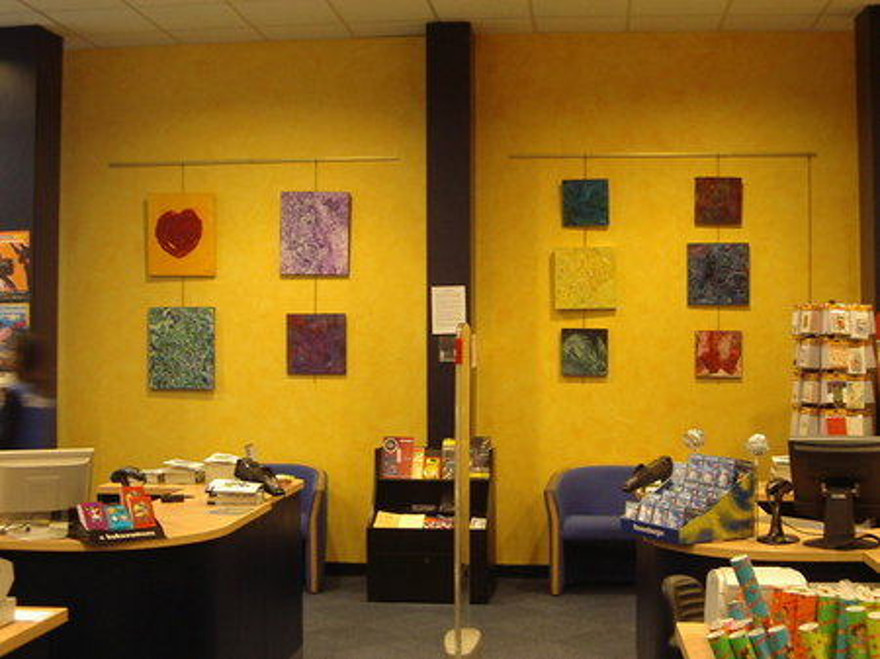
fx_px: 1321
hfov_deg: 36.8
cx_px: 440
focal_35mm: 52
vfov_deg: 28.0
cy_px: 330
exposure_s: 1/10
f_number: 3
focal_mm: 7.8
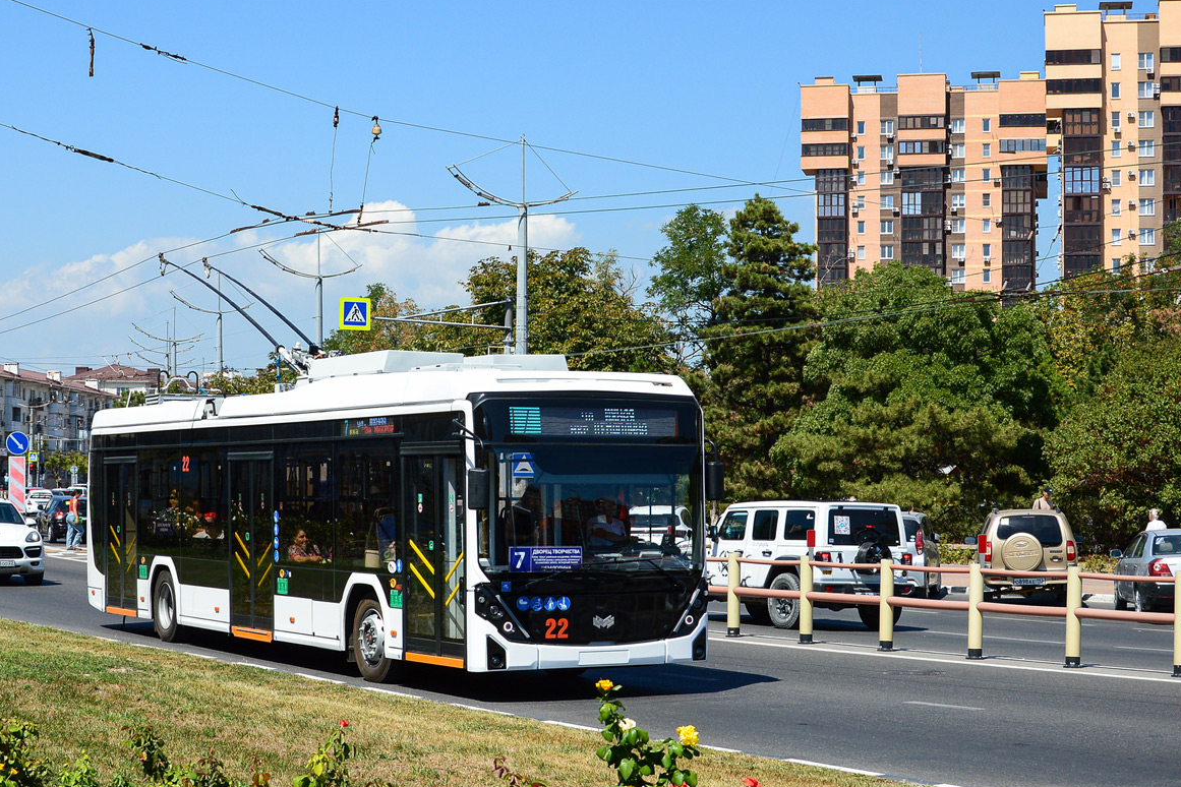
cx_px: 452
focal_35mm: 62
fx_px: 2034
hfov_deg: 32.2
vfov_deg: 21.9
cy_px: 363
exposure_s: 1/800
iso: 200
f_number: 7.1
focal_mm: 32
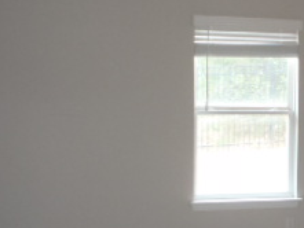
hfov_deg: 22.8
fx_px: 712
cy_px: 169
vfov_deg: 18.1
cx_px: 329
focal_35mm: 81
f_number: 3.9
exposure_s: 1/30
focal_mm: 5
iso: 320
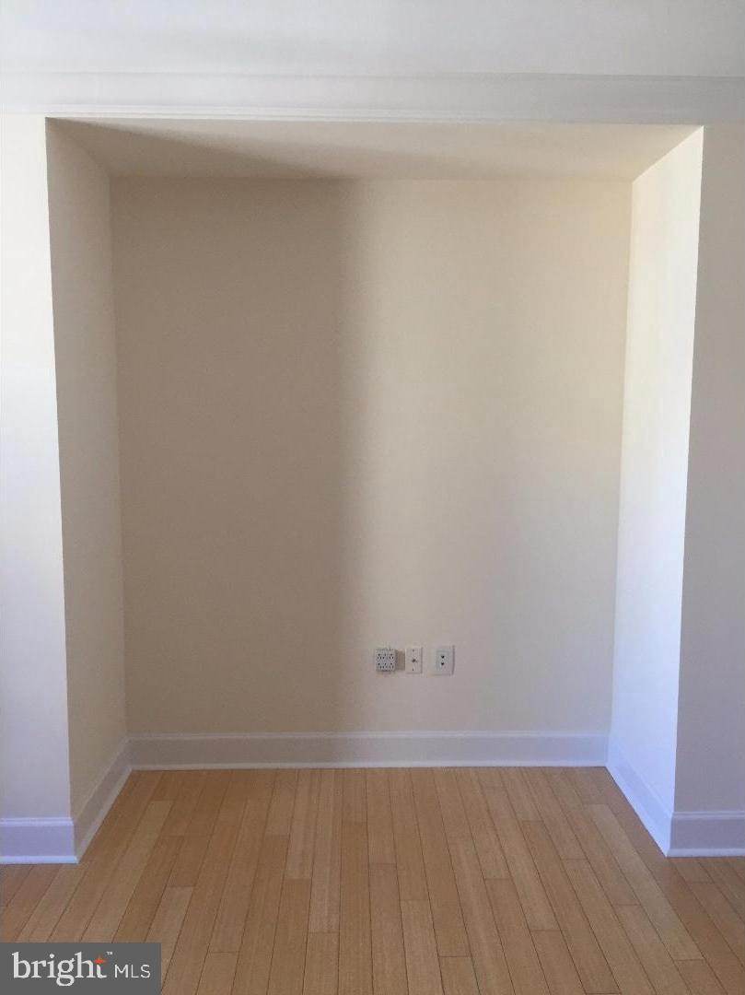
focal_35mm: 29
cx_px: 372
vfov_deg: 61.7
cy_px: 498
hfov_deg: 48.2
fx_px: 833
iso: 50
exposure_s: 1/30
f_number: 2.2
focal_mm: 4.15
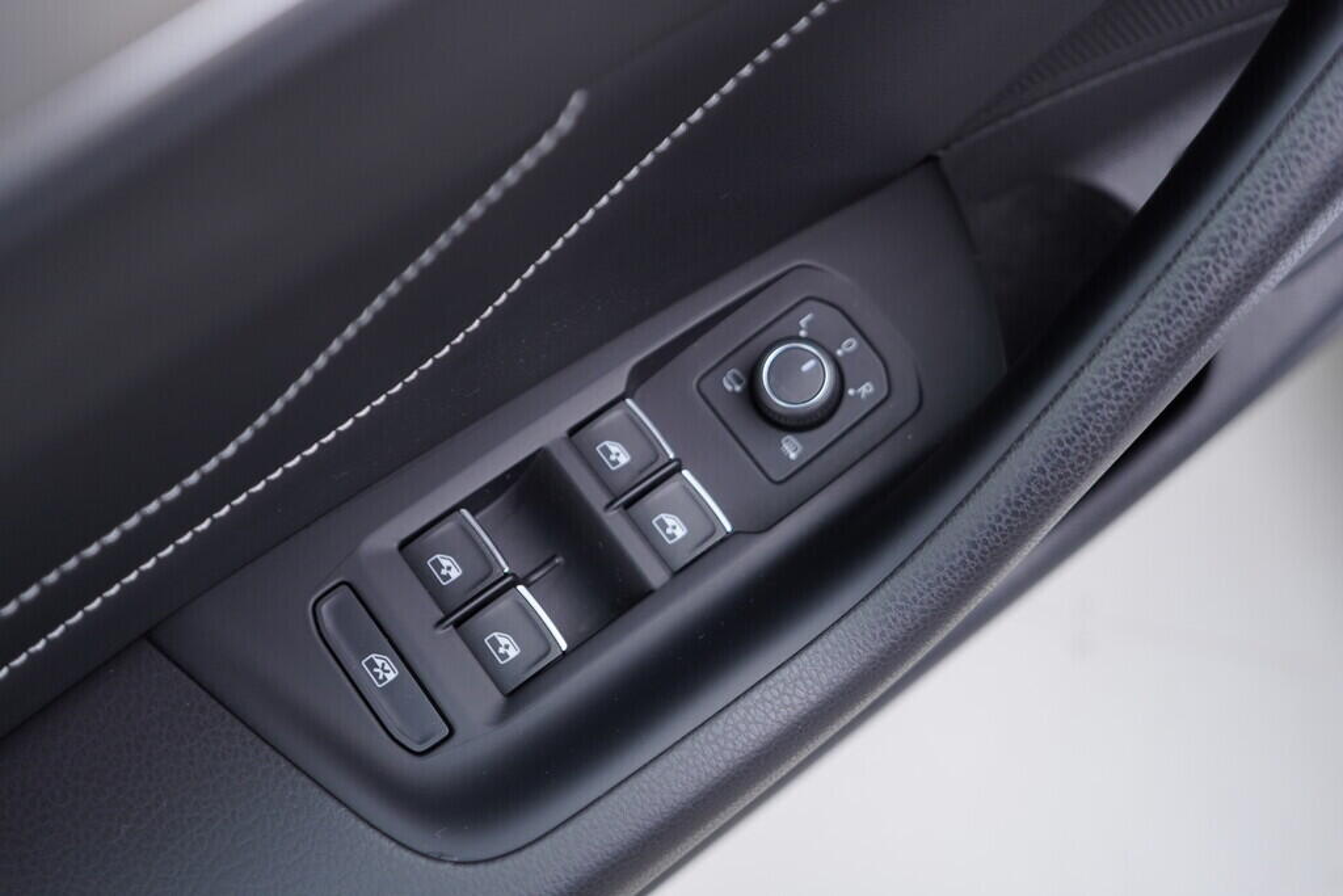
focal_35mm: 36
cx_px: 672
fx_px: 1343
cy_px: 448
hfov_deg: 53.1
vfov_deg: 36.9
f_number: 2.8
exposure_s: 1/40
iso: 200
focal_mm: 24
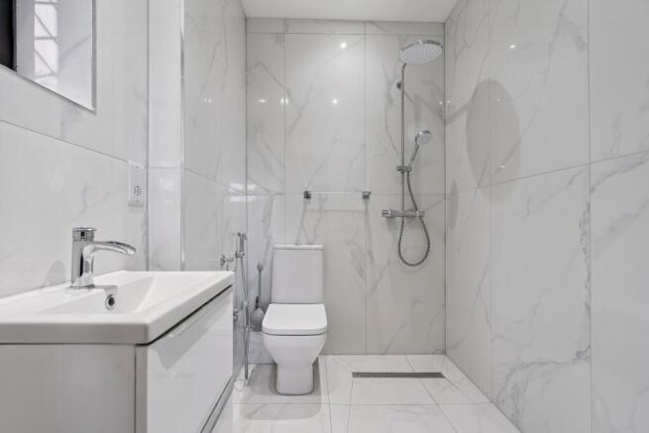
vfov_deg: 73.8
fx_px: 288
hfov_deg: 96.7
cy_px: 216
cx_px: 324
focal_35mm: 16
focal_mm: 16
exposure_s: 1/8
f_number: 5.6
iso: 320
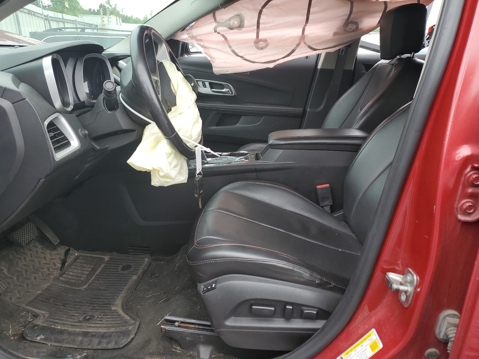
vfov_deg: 53.1
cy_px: 180
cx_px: 240
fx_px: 360
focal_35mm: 26
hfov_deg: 67.3
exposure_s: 1/152
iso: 50
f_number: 1.5
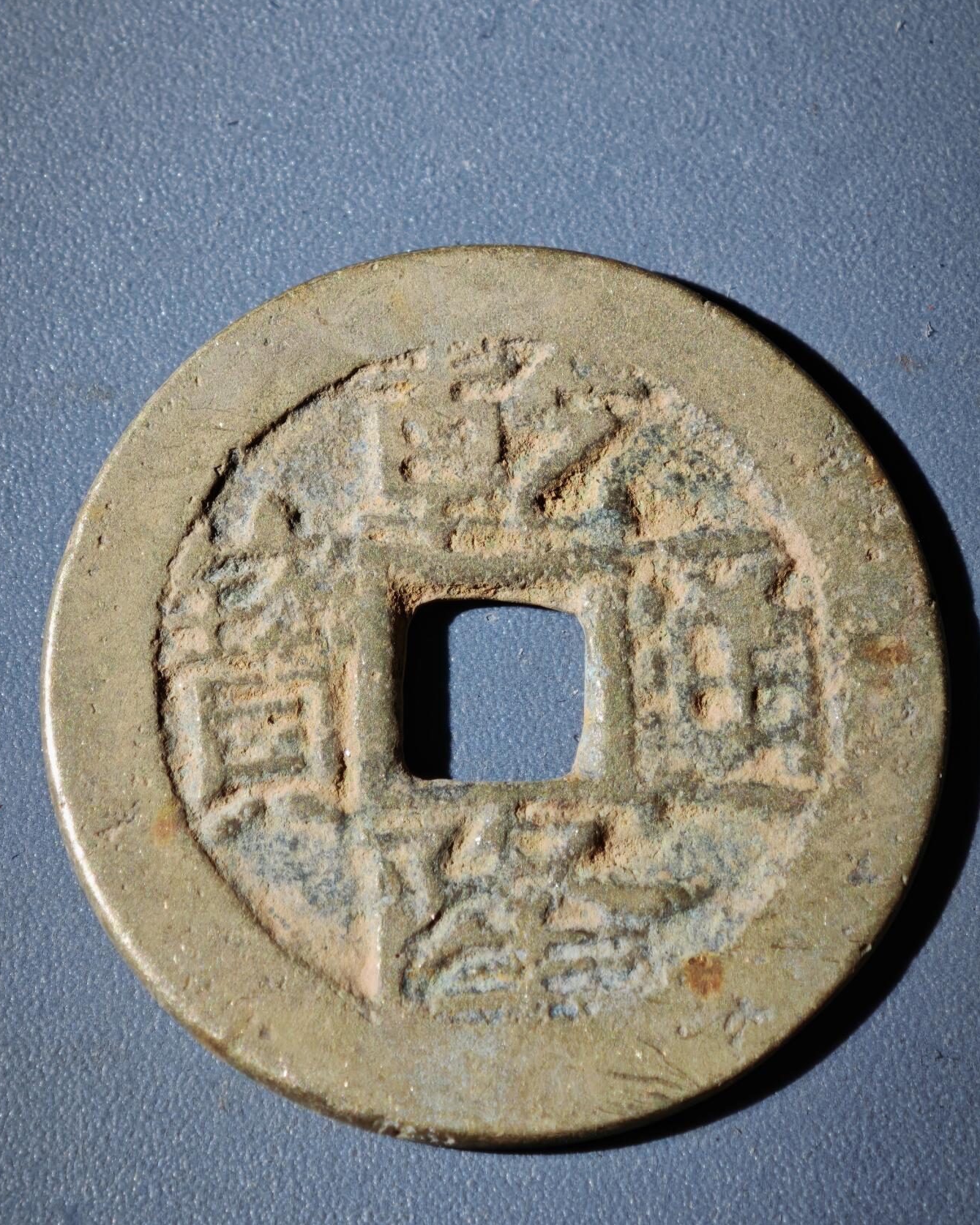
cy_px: 609
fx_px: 4605
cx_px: 487
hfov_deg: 12.1
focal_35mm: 127
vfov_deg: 15.2
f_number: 2
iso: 250
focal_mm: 9
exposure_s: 1/100
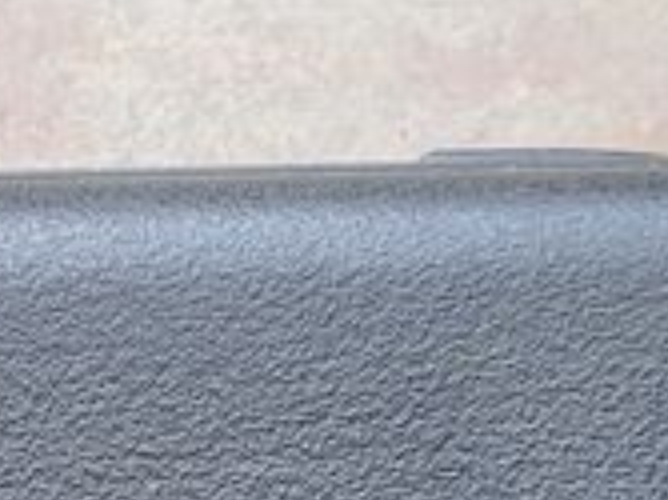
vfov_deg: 9.7
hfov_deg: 12.8
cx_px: -172
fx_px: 2893
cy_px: 656
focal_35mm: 150
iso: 64
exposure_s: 1/60
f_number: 1.8
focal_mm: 4.65
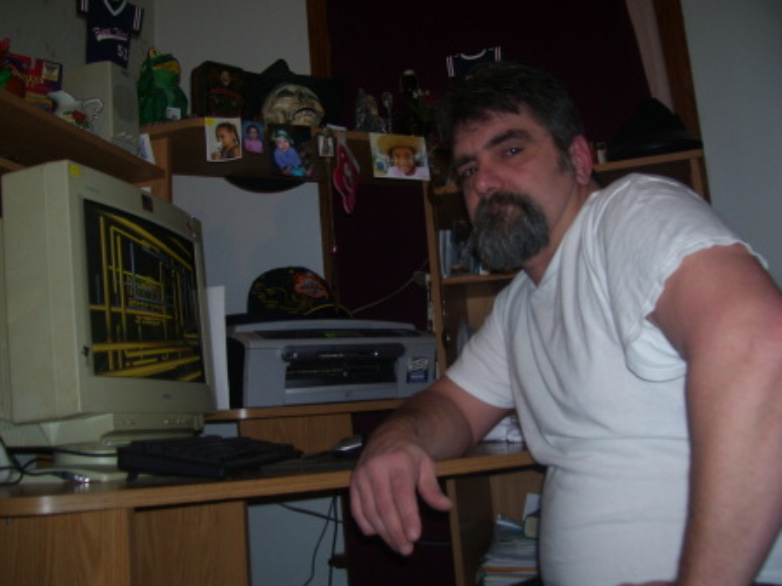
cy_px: 293
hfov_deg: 50.2
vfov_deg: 38.6
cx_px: 391
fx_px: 835
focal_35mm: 37
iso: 125
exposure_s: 1/60
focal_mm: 6
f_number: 2.7
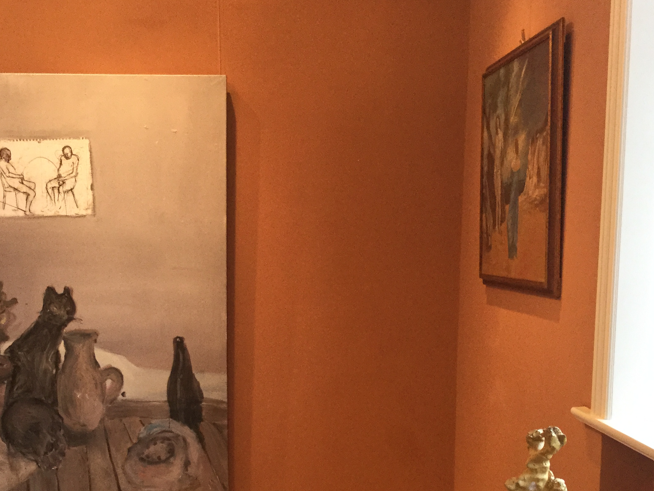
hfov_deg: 38.7
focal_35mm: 49
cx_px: 250
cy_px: 360
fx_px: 926
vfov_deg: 29.3
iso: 64
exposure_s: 1/33
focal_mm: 3.3
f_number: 2.4
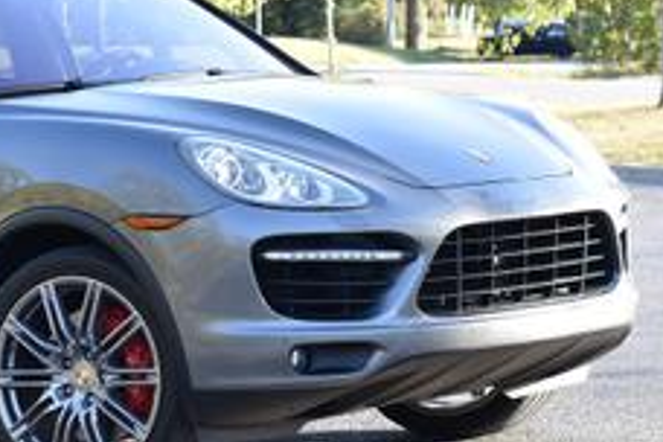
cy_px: 189
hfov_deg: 12.2
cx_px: -44
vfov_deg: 8.3
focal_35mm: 166
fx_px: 3057
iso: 400
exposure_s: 1/250
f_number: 5.6
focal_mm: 50
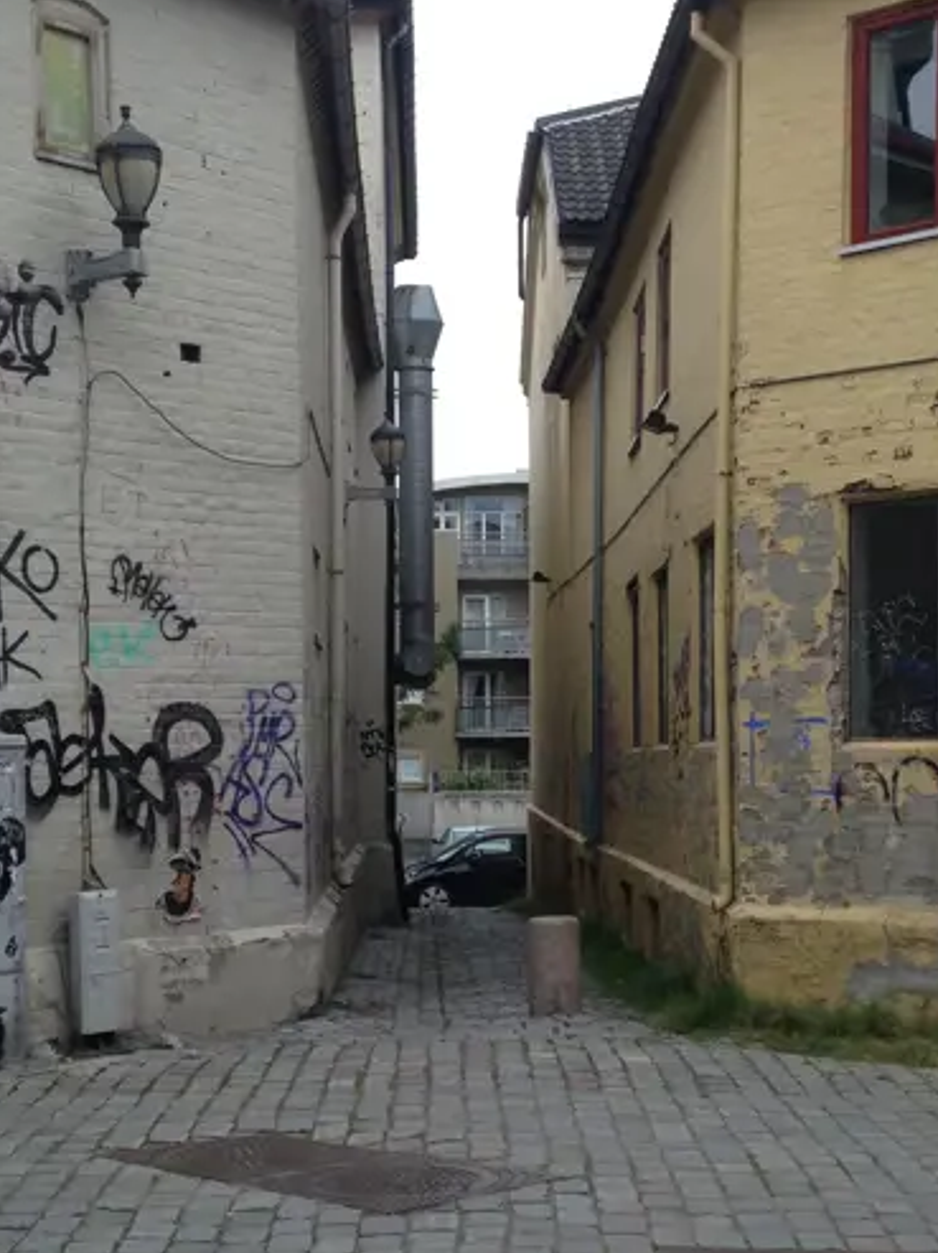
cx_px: 483
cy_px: 783
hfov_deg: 21.9
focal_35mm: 67
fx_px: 2424
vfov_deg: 28.9
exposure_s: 1/547
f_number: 2.4
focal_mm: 4.12
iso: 50
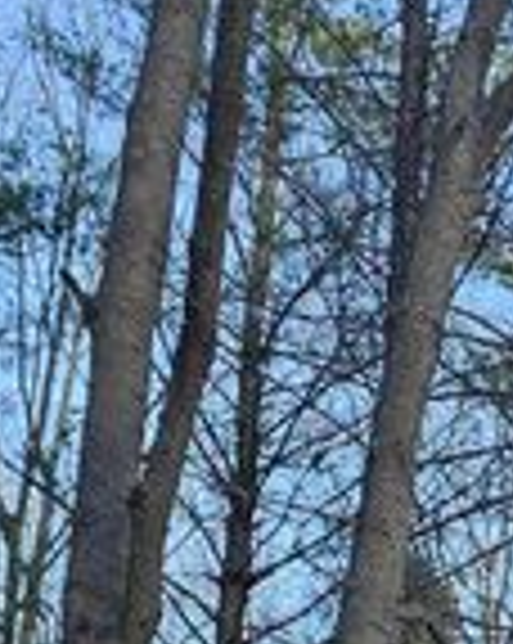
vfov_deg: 14.9
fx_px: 1997
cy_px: 1299
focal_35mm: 105
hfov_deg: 13.9
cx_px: 716
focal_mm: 6.3
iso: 32
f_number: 1.7
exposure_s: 1/180
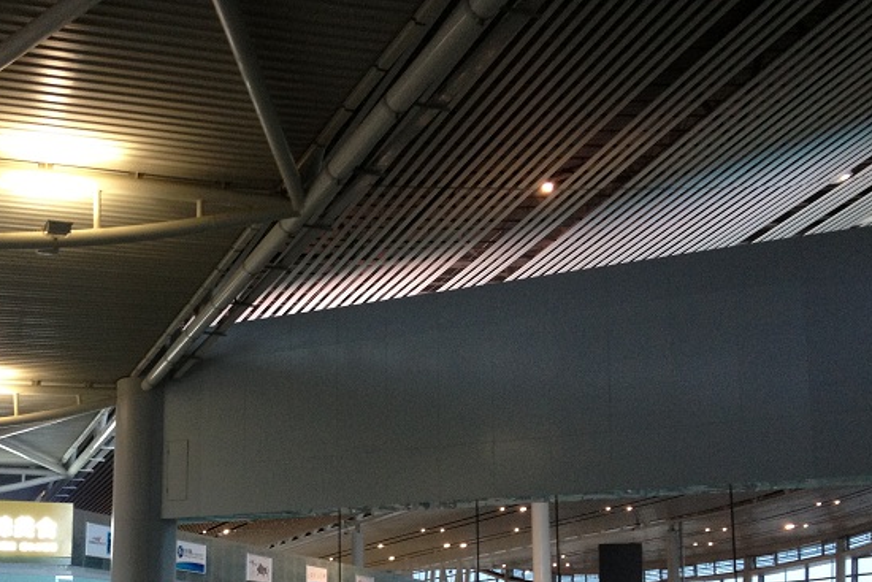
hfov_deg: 36.4
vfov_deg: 24.6
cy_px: 484
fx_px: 1308
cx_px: 268
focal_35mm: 54
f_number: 2.4
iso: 125
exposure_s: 1/20
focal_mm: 4.28
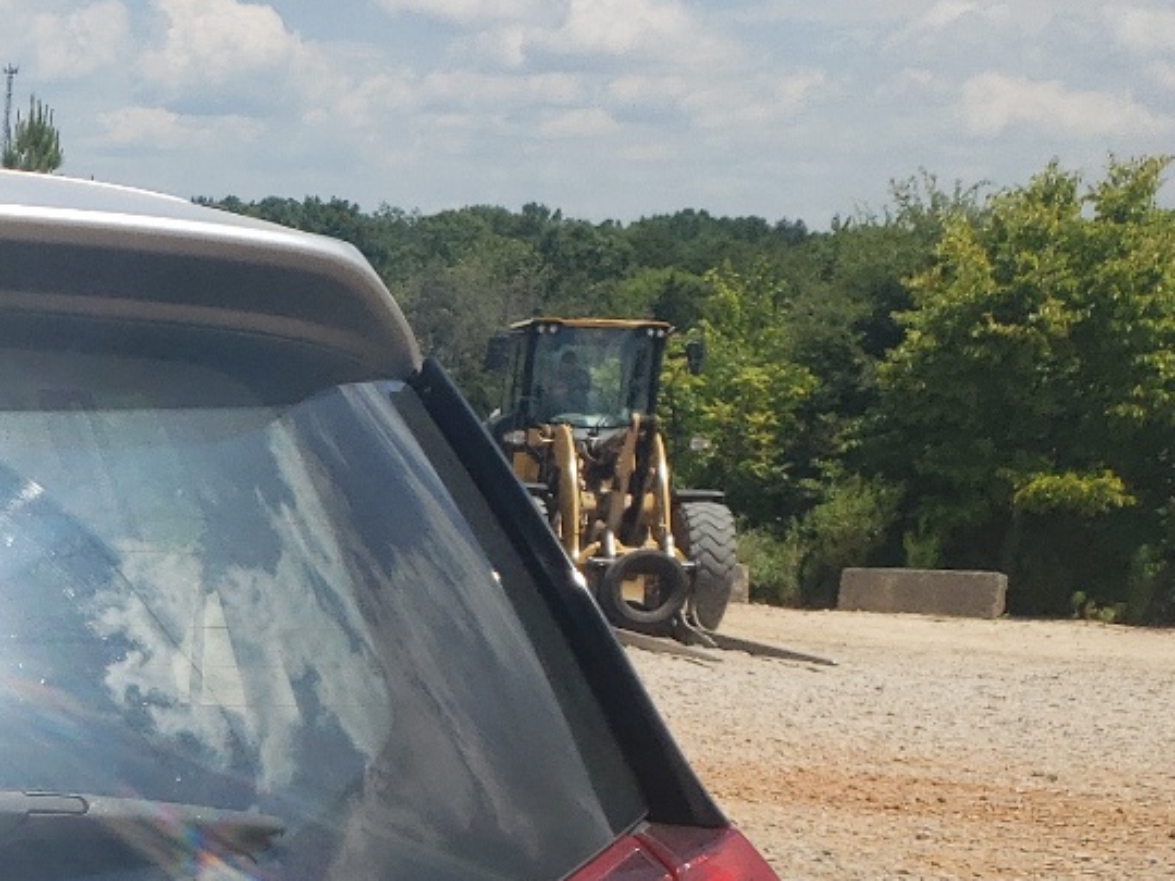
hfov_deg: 22.2
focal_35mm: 77
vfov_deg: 17.9
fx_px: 2614
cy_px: 1153
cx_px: -426
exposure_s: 1/5000
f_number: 1.5
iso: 50
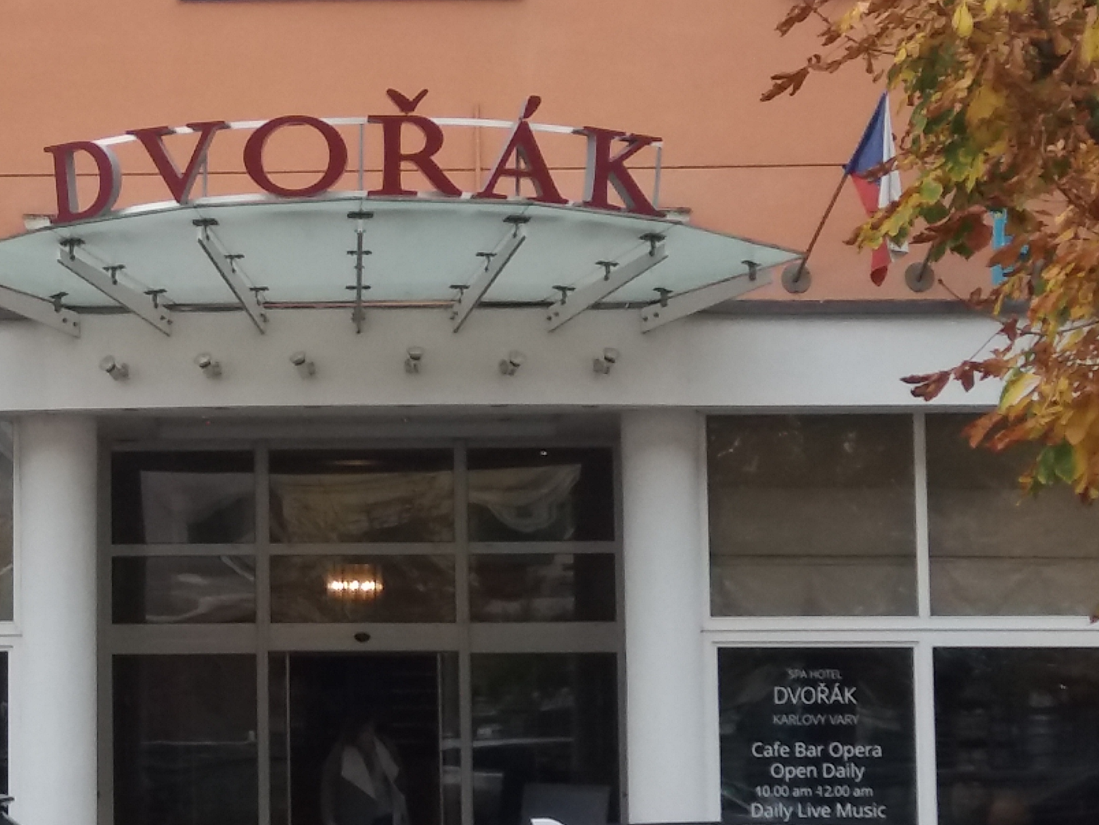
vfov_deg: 27.5
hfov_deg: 34.2
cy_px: 356
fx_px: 1683
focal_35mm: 53
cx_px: 115
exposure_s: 1/384
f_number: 1.9
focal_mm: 3.7
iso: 64
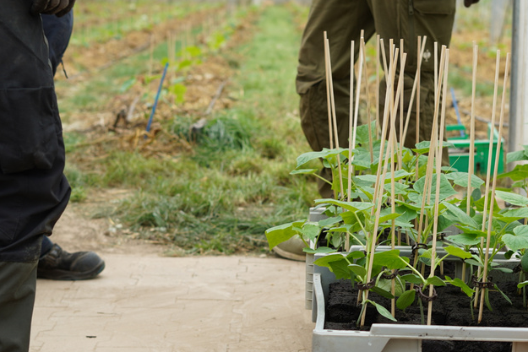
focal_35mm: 96
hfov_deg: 21.2
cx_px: 280
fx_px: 1408
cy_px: 171
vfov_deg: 14.3
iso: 125
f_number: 4
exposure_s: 1/160
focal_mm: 50
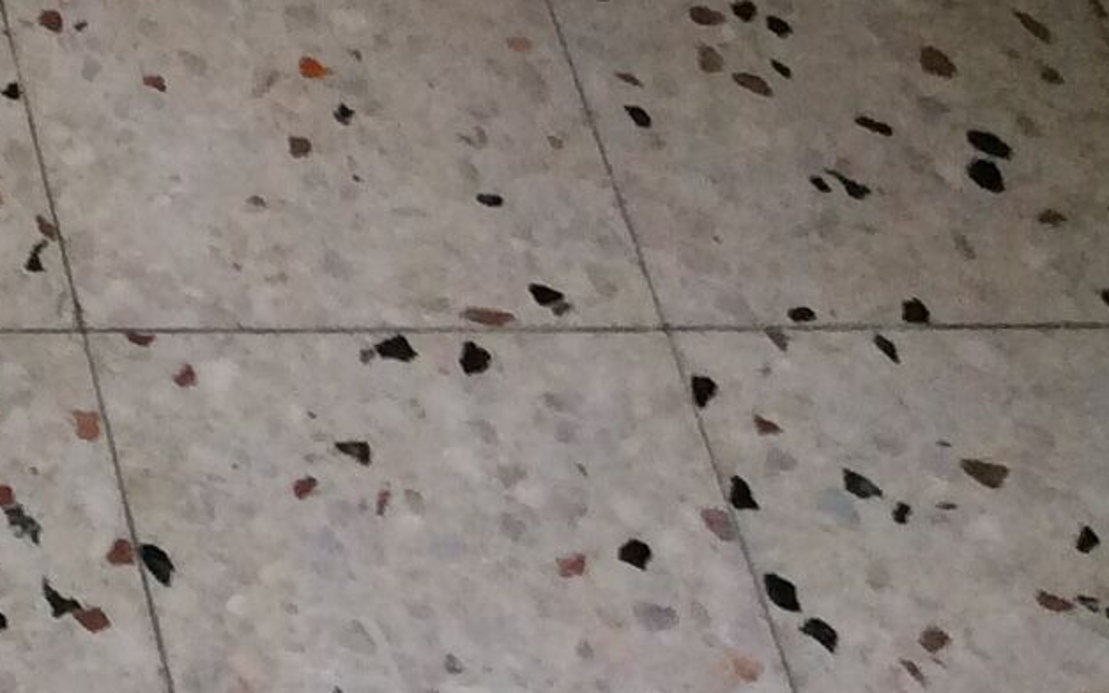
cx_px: -1059
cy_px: -557
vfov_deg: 9.0
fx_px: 4232
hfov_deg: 13.1
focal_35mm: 140
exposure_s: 1/24
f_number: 2.4
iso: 64
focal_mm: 3.3
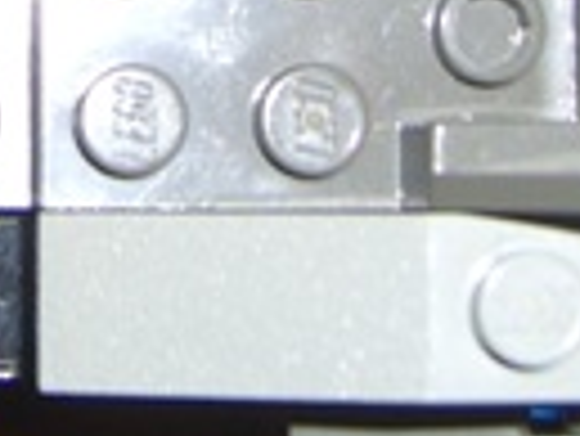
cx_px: -139
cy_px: -494
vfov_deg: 7.5
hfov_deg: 10.3
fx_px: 3170
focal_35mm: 189
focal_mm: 7.9
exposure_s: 1/60
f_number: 2.8
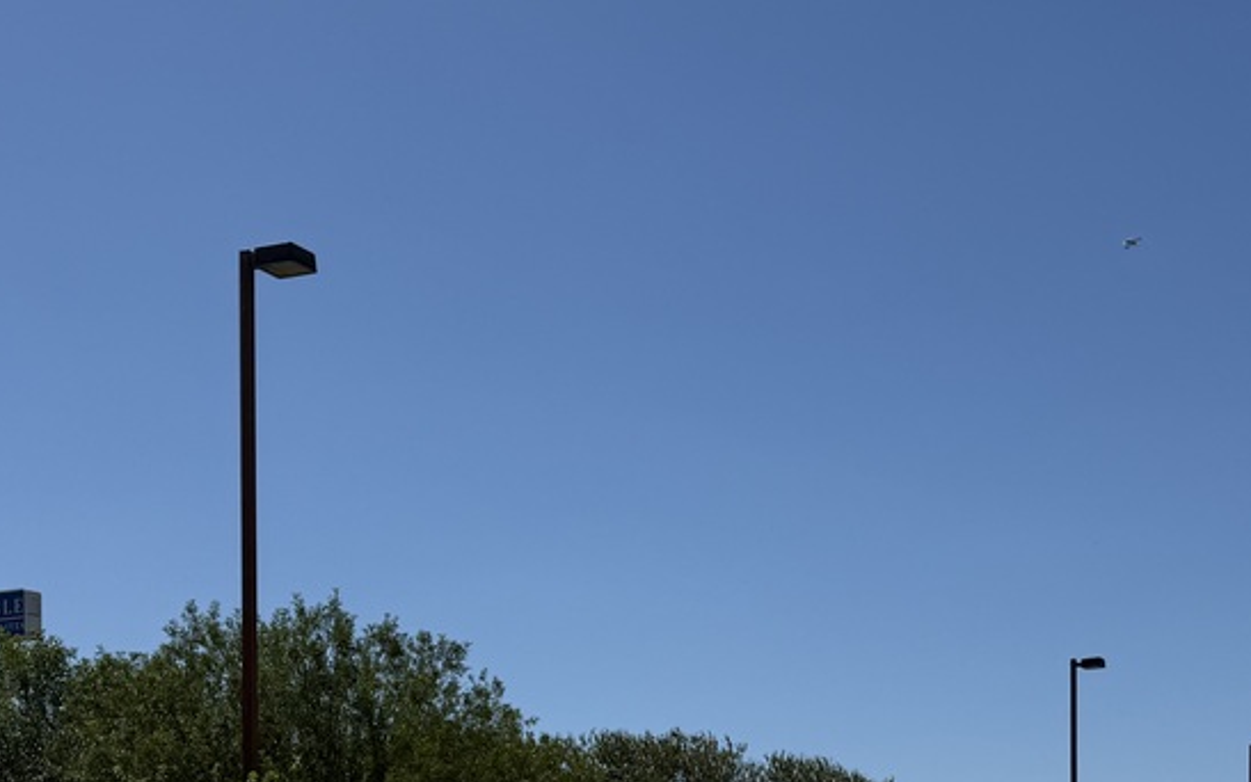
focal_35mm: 67
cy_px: 974
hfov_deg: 30.4
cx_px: 810
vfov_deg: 18.3
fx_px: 2285
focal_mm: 6.76
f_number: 1.78
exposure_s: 1/10309
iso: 80
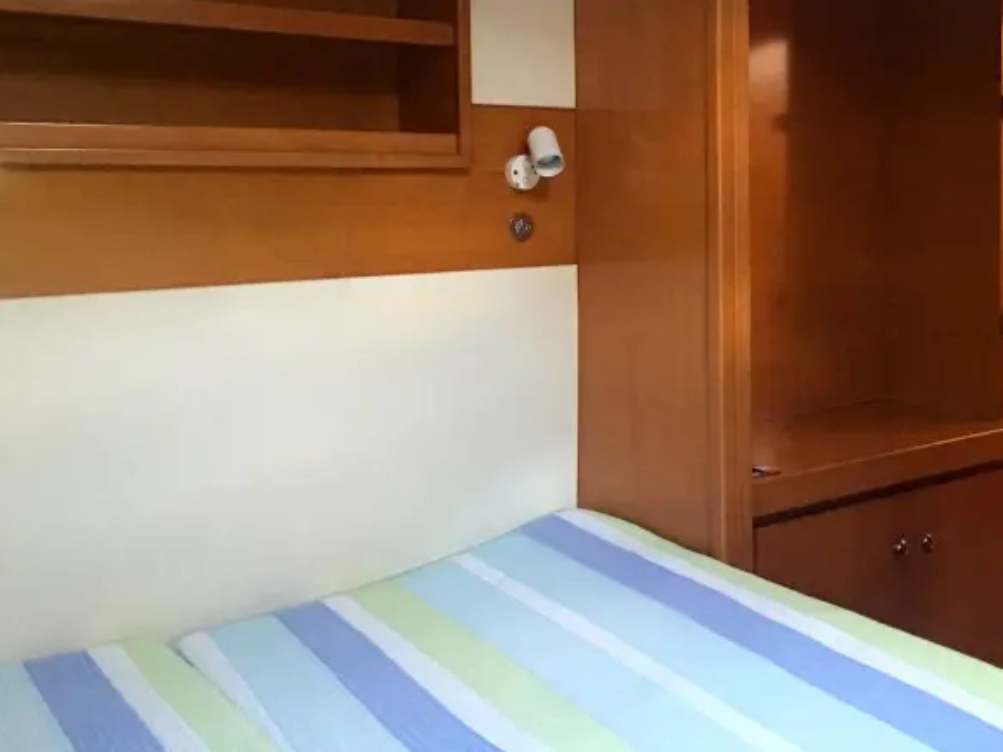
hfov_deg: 46.4
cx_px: 621
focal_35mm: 40
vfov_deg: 35.5
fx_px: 1159
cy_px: 237
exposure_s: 1/4
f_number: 2.2
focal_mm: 4.15
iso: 80
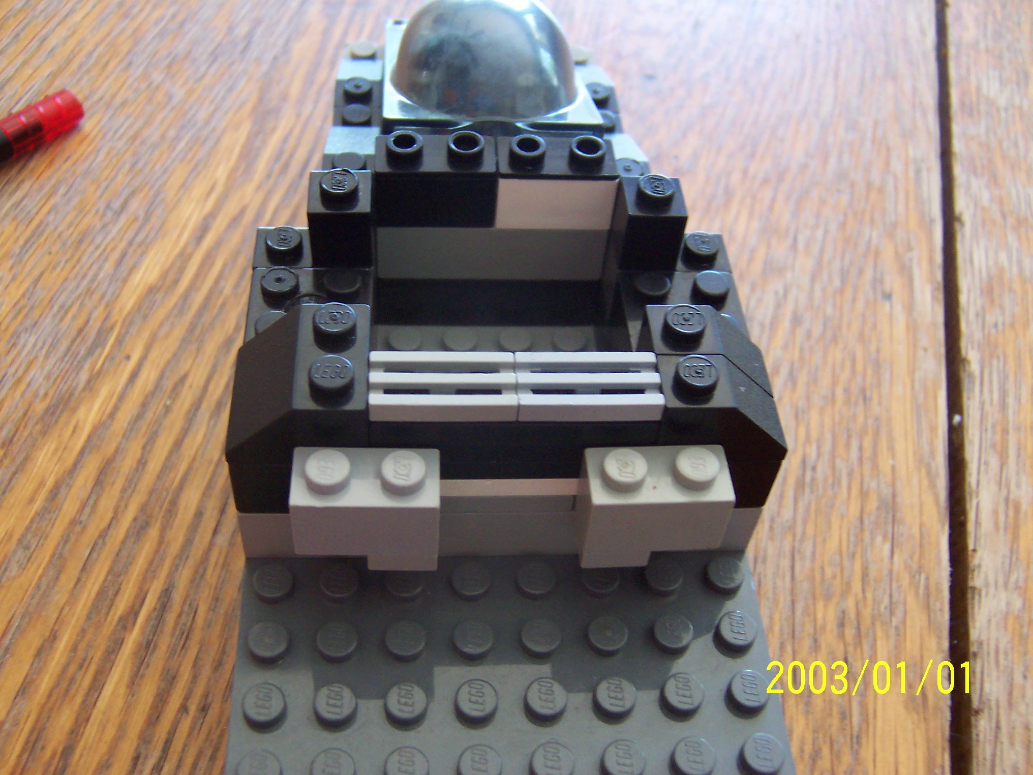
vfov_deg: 39.7
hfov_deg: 51.4
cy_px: 388
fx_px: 1074
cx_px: 516
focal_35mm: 36
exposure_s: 1/30
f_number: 2.8
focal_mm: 5.6
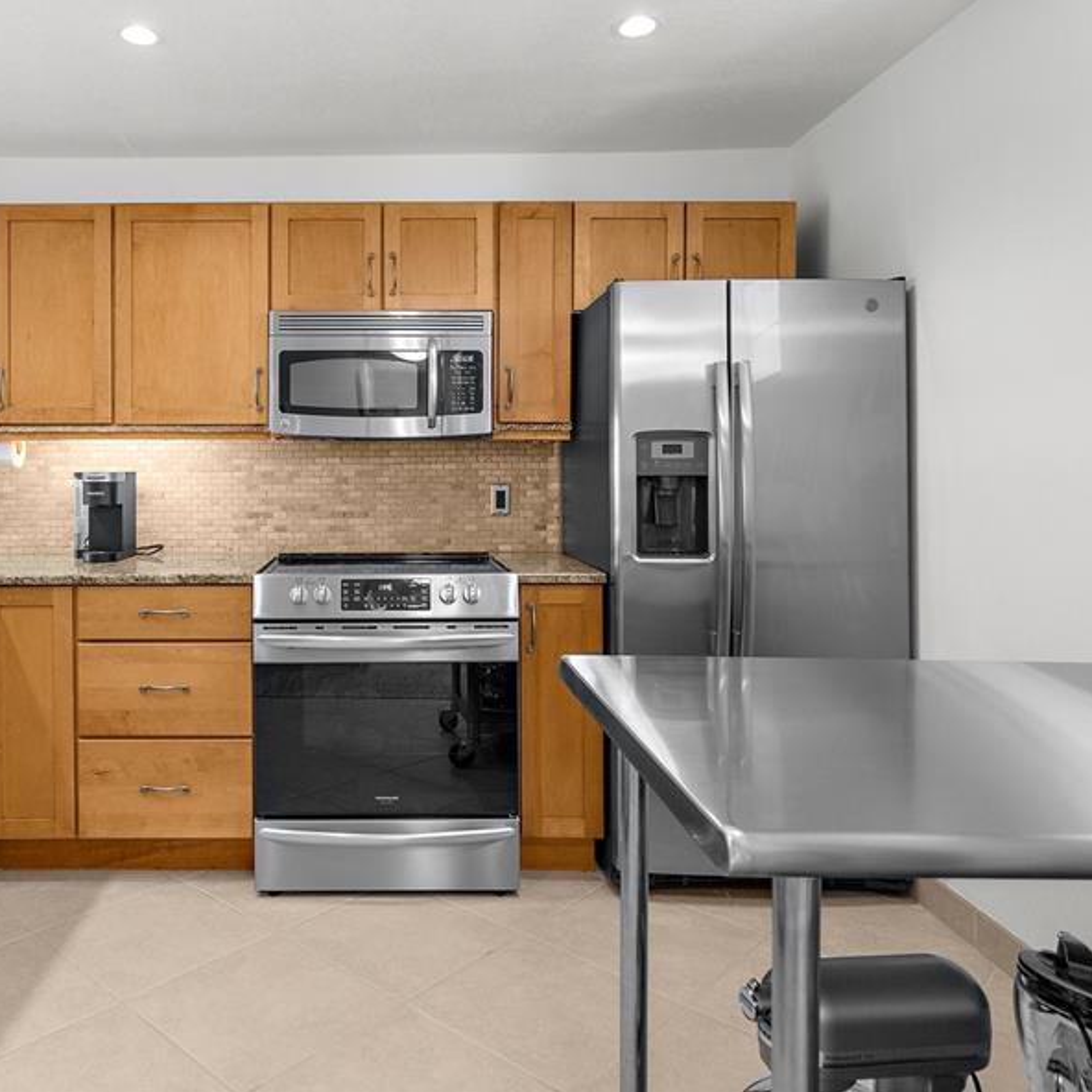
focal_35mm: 25
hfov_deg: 61.6
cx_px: 374
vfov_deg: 62.6
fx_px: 892
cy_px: 467
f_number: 7.1
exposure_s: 1/5
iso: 400
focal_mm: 17
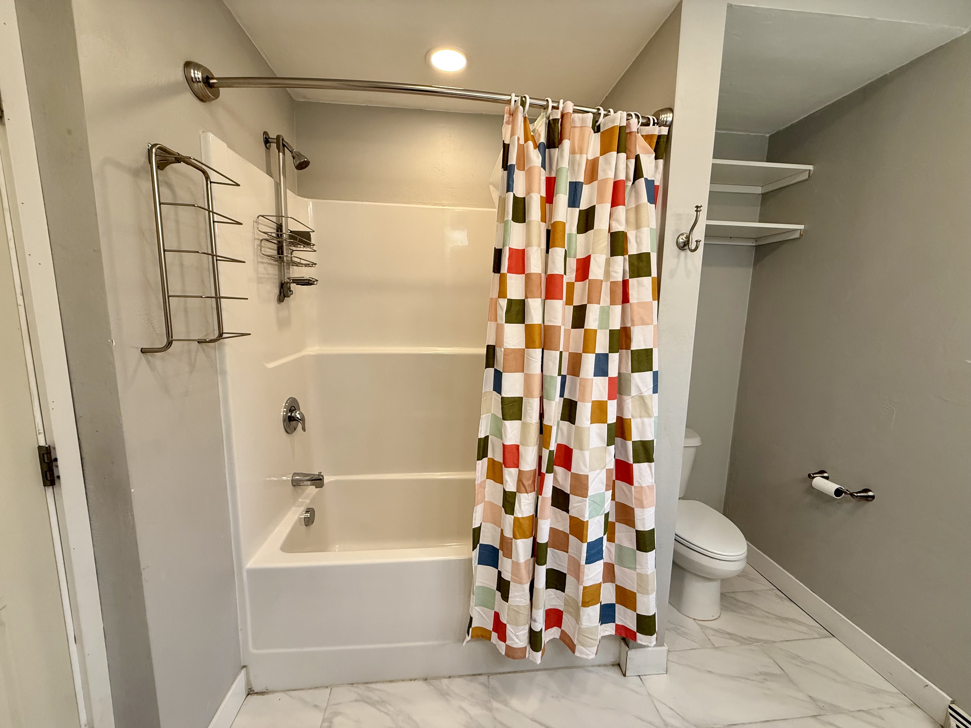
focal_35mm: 14
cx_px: 486
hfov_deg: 102.1
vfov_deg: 85.7
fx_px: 393
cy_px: 364
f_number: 2.2
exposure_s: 1/120
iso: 250
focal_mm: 2.22
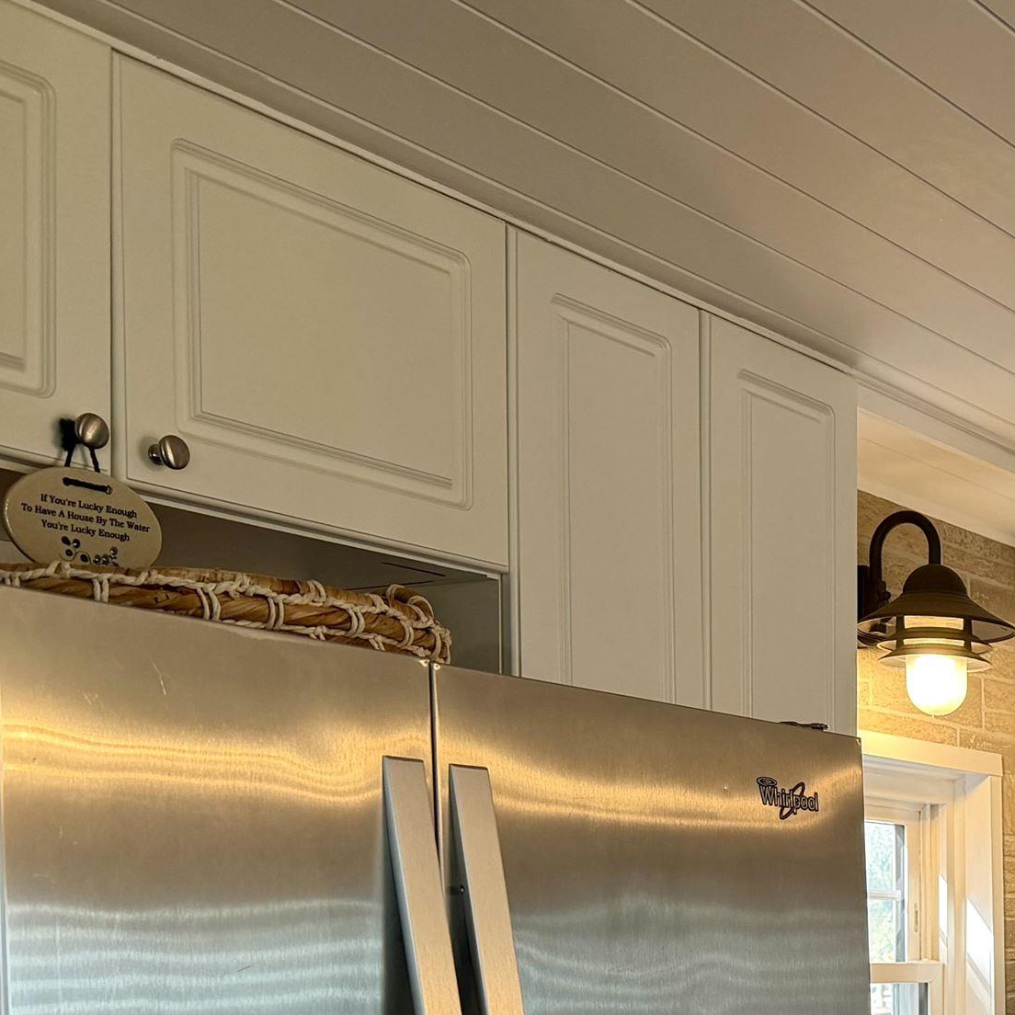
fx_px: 1957
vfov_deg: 27.3
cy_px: 1034
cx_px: 1223
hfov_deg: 25.9
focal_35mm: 59
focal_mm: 6.76
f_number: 1.78
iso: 125
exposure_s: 1/120
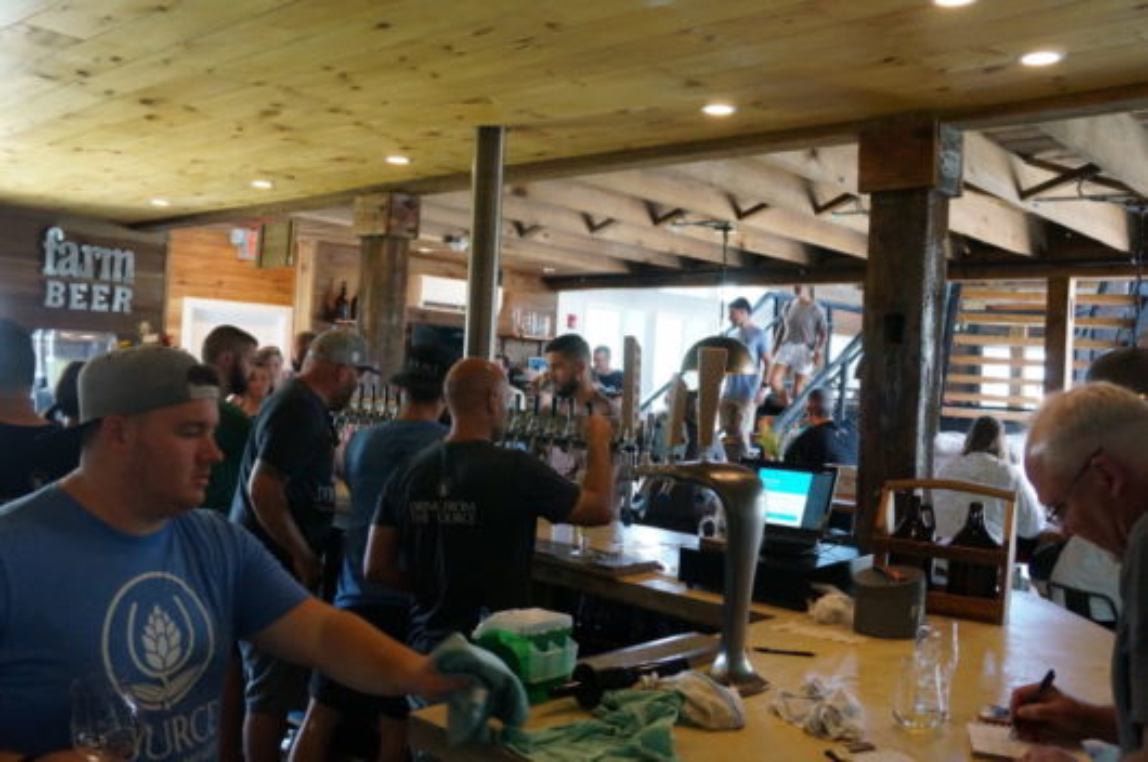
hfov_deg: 59.6
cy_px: 381
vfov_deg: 41.6
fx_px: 1003
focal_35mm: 32
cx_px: 574
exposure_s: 1/160
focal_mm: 21
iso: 3200
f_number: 4.5
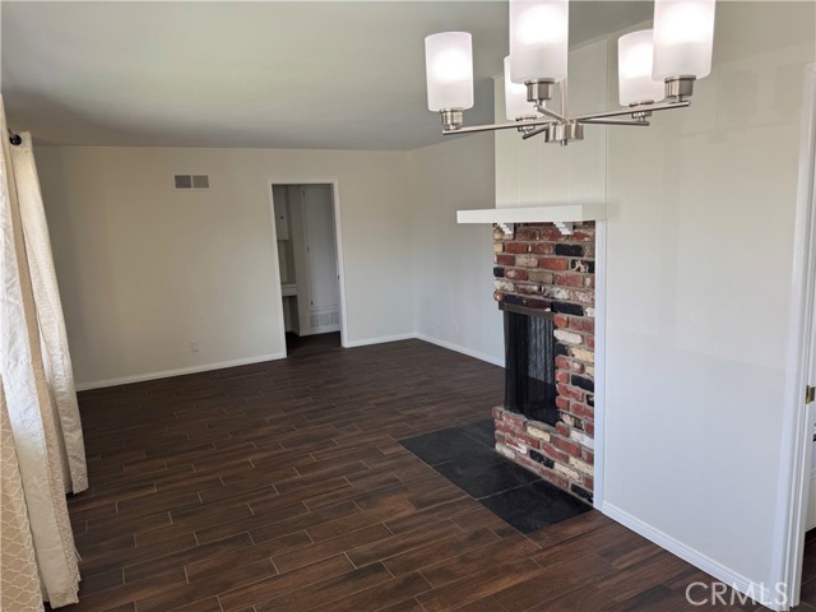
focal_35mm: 24
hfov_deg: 71.6
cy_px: 306
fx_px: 566
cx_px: 408
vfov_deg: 56.8
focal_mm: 6.76
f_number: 1.78
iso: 64
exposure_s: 1/120
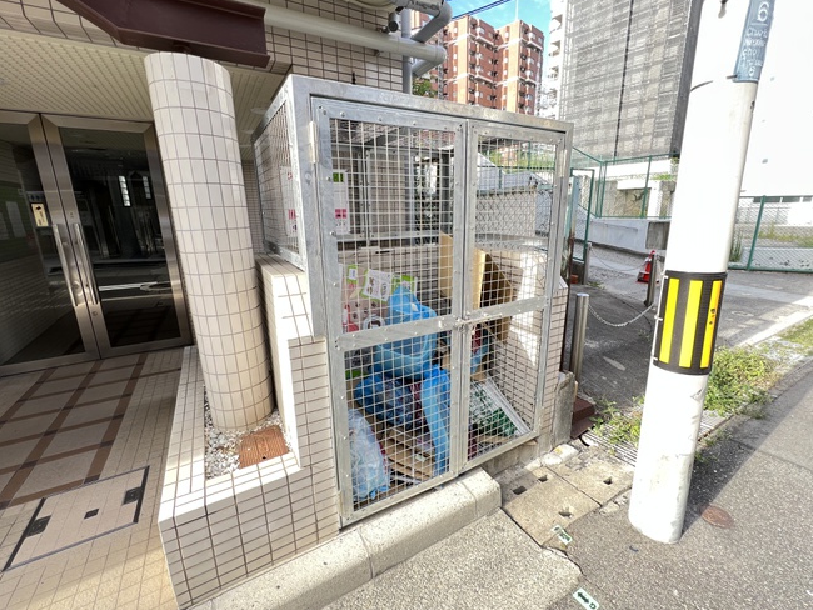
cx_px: 415
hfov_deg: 102.0
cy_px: 297
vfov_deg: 85.7
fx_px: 329
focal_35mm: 14
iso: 40
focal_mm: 1.57
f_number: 1.8
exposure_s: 1/99
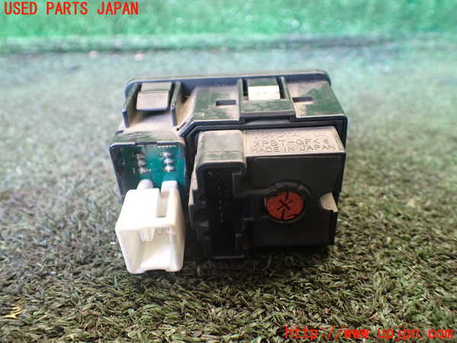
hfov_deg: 60.0
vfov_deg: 46.8
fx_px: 396
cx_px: 228
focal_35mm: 30
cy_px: 172
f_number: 2.3
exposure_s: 1/50
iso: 800
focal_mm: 5.4
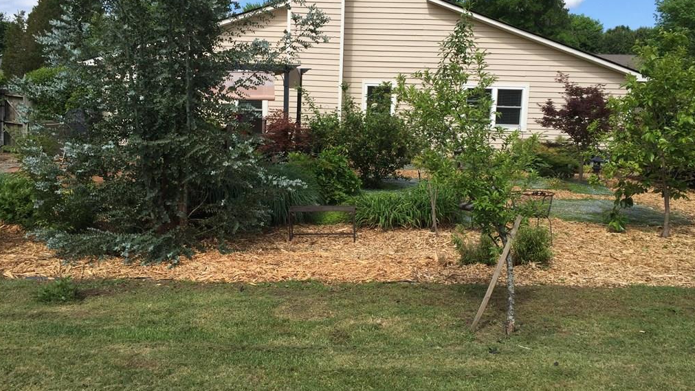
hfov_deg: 61.0
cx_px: 345
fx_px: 590
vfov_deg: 36.6
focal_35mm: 32
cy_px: 167
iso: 32
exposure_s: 1/1883
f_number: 2.2
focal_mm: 4.15
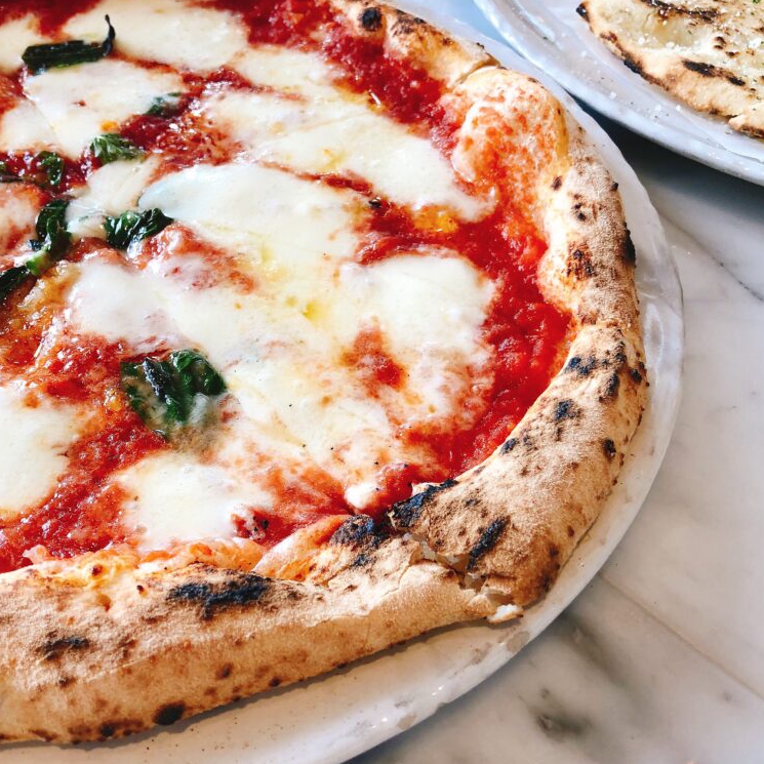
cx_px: 298
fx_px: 849
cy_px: 380
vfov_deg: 48.5
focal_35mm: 34
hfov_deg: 48.1
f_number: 1.8
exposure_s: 1/33
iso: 25
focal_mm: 3.99
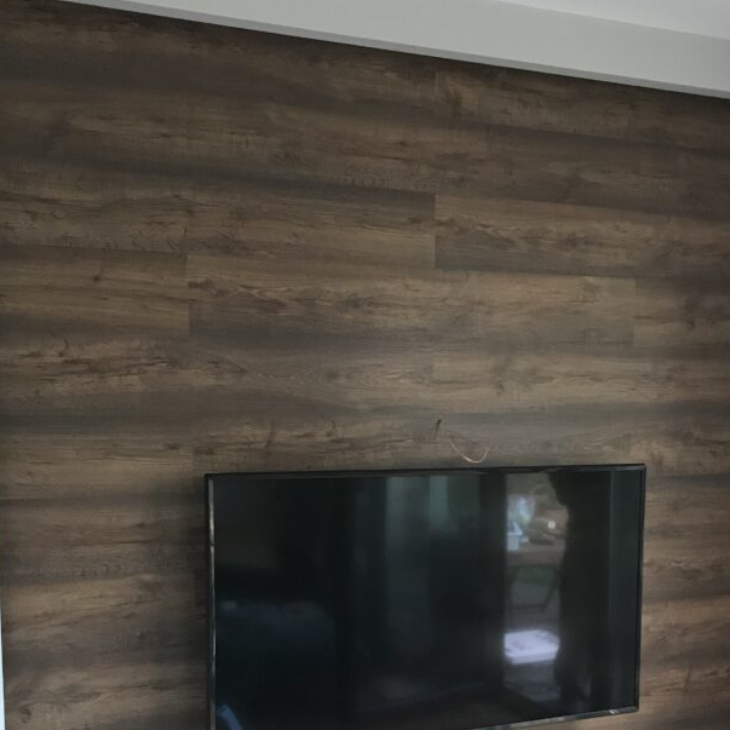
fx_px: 1002
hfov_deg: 39.9
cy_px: 510
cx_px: 421
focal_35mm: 42
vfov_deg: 39.4
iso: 100
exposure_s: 1/17
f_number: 1.8
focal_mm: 3.99
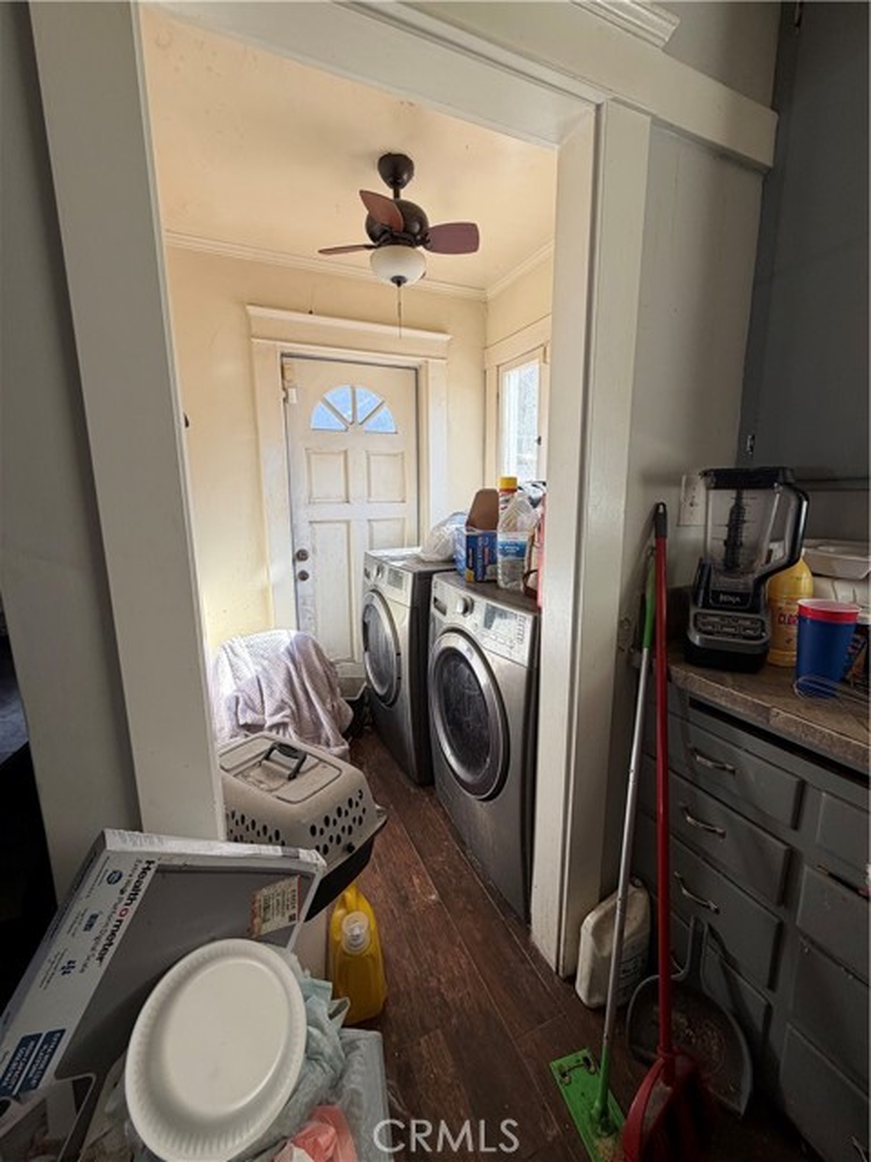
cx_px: 436
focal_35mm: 14
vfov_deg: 102.1
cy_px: 581
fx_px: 470
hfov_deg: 85.7
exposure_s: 1/121
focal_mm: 2.22
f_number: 2.2
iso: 80
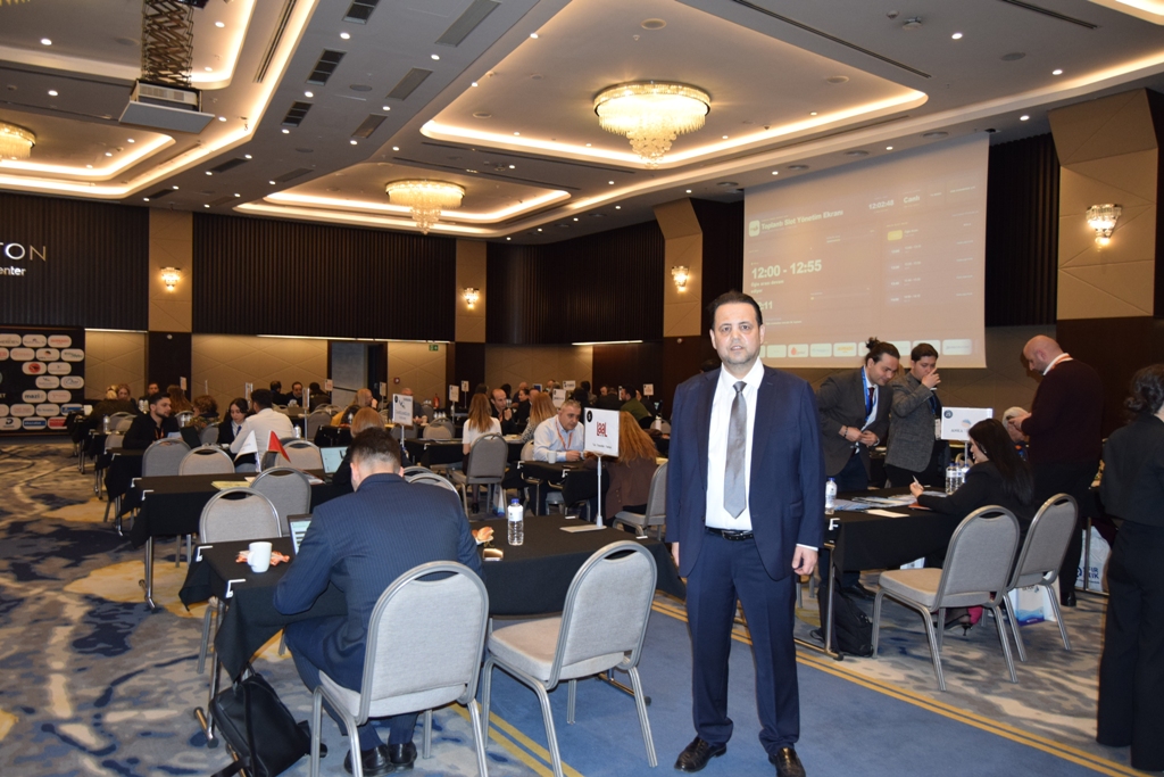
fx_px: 873
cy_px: 388
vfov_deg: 47.9
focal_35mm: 27
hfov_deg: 67.4
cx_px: 582
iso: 1000
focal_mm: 18
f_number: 3.5
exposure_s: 1/60
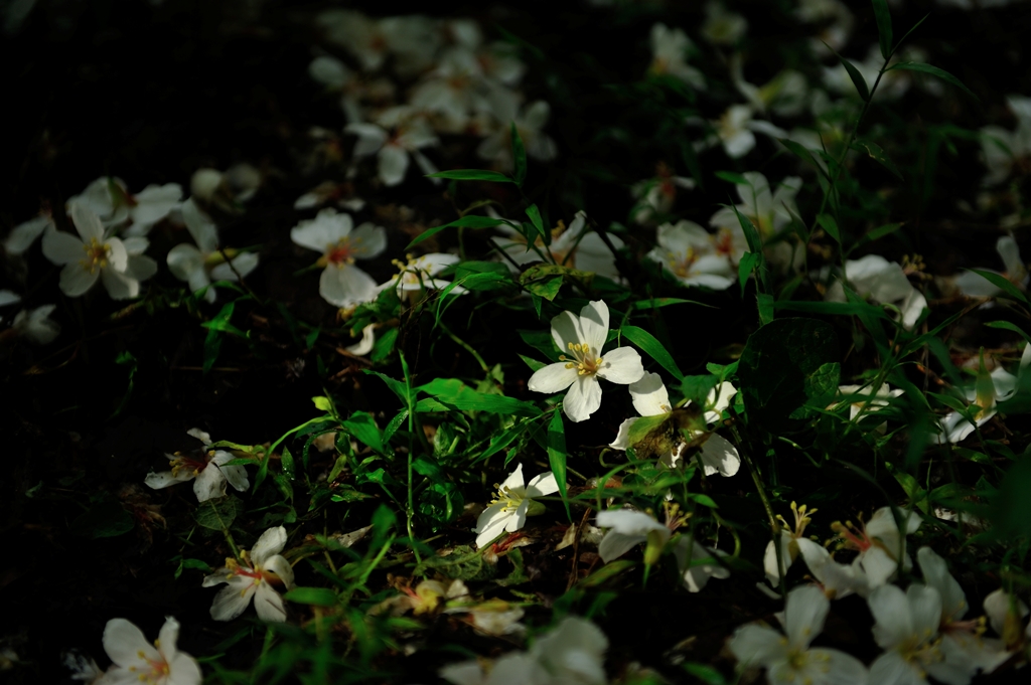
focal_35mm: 70
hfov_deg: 28.9
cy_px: 342
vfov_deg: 19.4
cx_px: 516
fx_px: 2003
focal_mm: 70
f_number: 3.2
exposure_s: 1/1000
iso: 200
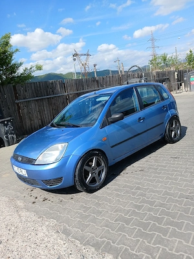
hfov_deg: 51.4
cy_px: 130
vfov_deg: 65.3
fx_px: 202
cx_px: 97
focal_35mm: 27
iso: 20
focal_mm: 3.98
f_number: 1.8
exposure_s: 1/417
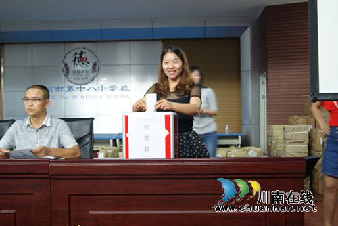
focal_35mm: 42
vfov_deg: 31.9
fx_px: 395
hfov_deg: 46.4
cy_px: 113
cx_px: 169
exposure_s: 1/13
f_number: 4.5
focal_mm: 28
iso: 400
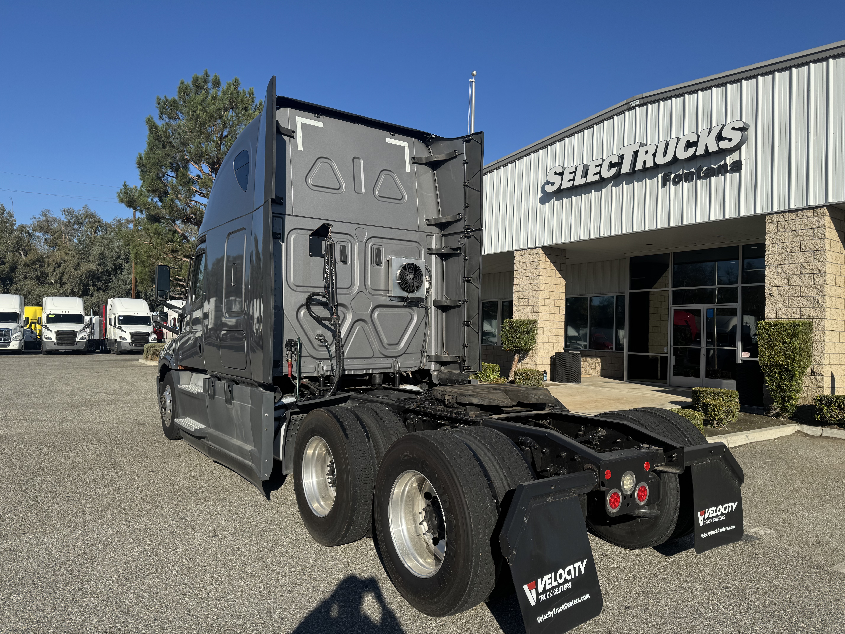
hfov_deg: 71.6
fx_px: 586
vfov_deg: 56.8
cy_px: 317
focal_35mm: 24
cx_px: 422
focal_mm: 6.76
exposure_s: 1/4310
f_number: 1.78
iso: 80
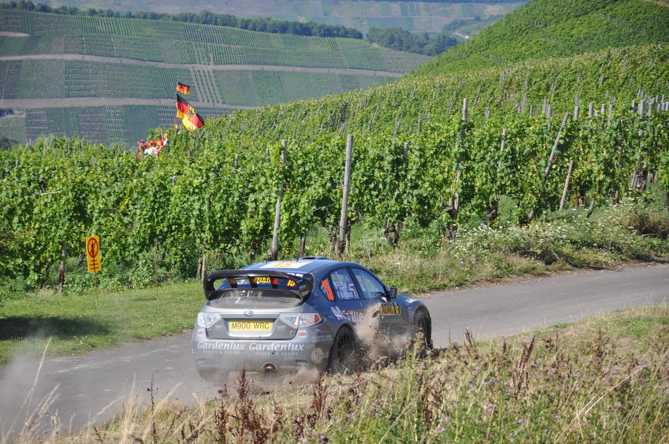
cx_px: 334
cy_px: 222
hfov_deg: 13.1
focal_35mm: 158
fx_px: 2923
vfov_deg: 8.7
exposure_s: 1/640
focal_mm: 105
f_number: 6.3
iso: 200
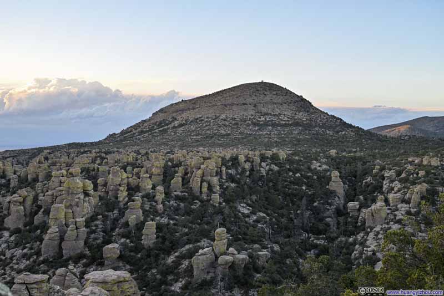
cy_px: 148
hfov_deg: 49.5
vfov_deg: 34.2
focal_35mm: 39
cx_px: 222
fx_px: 481
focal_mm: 39
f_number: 5
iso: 100
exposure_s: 1/100
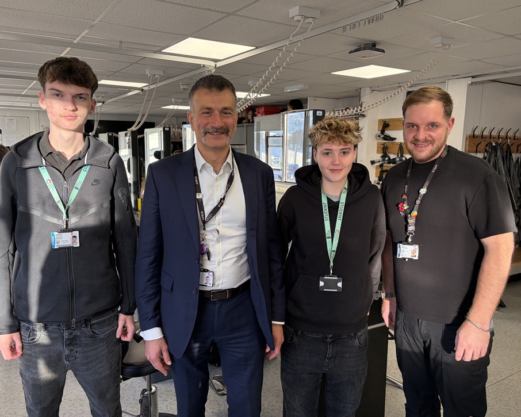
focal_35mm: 28
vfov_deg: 51.5
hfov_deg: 62.2
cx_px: 249
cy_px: 209
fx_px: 432
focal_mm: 5.96
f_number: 1.6
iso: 50
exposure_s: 1/100
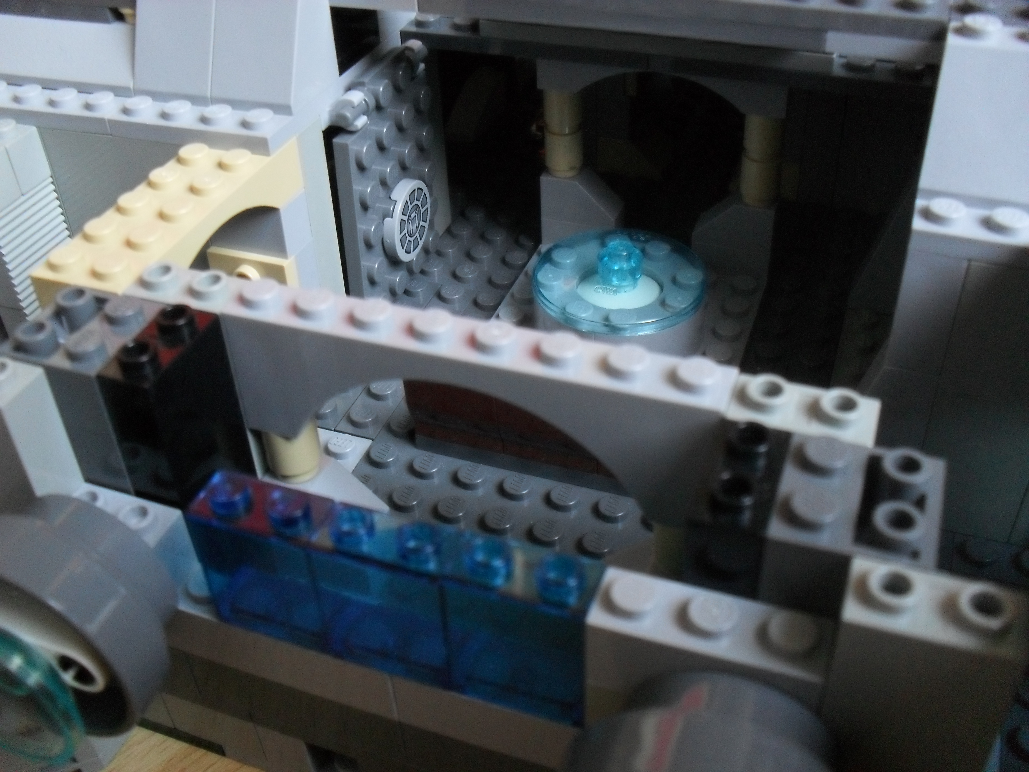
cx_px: 514
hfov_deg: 52.6
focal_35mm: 35
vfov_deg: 40.7
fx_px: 1040
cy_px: 386
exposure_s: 1/15
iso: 320
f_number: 3.2
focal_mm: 6.3
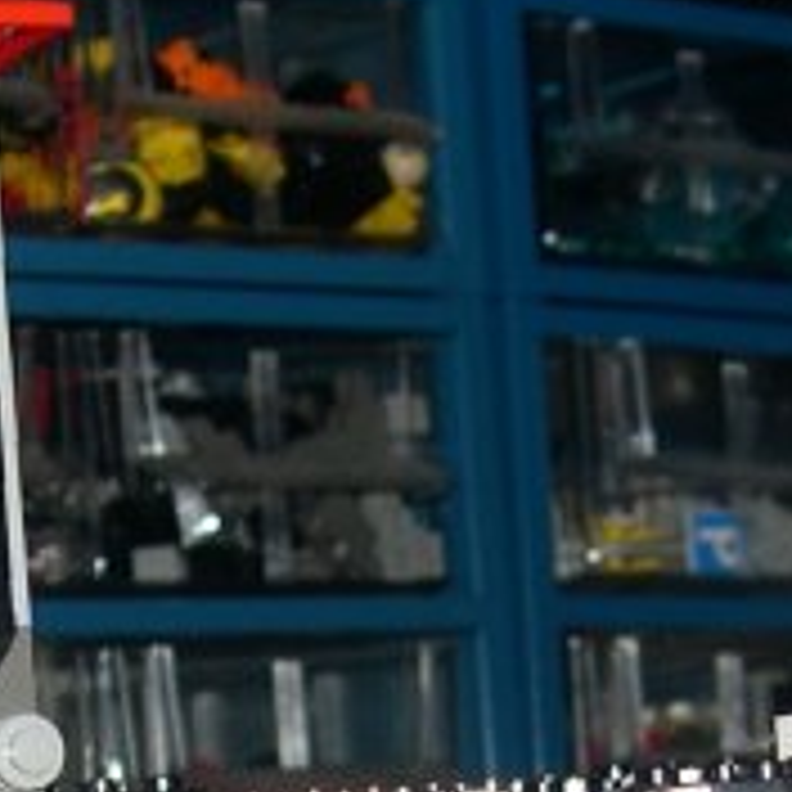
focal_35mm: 153
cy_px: 999
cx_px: 171
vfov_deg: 11.2
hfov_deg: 11.4
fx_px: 3960
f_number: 2.8
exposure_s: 1/60
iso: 100
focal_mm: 8
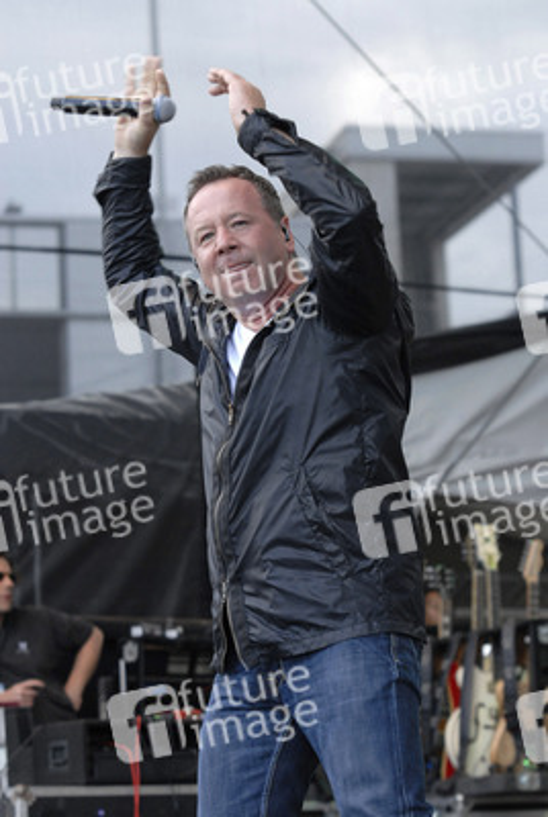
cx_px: 274
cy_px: 408
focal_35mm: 105
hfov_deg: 13.1
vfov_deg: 19.4
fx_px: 2389
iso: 400
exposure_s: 1/200
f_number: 4.5
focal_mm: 70
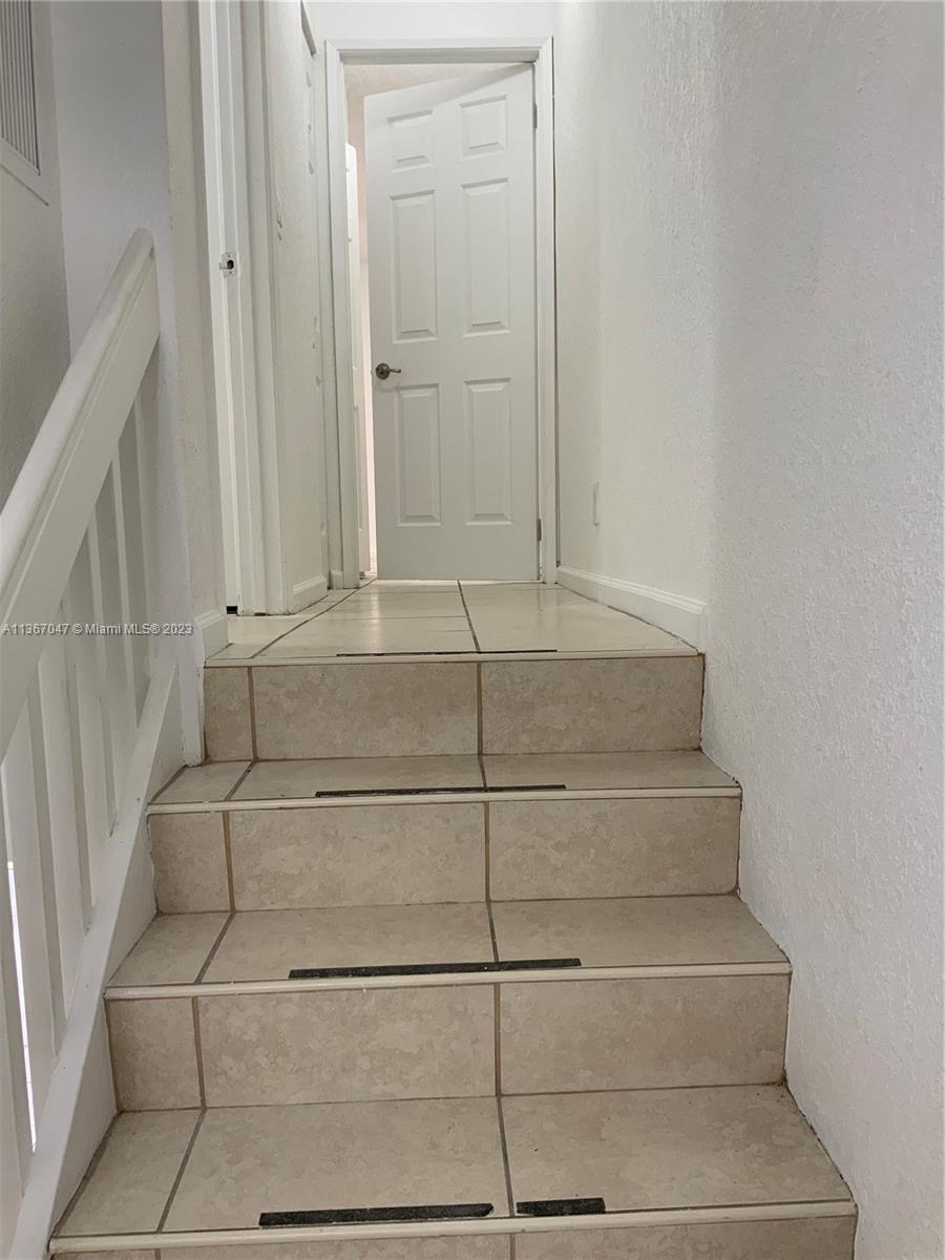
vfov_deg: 61.7
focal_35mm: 29
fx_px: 1056
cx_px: 472
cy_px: 630
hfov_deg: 48.2
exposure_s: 1/60
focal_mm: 3
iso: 50
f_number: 1.8
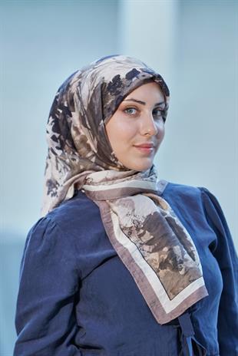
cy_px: 178
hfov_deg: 11.2
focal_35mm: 123
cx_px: 119
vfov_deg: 16.6
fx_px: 1218
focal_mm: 123
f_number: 3.5
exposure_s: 1/200
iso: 640
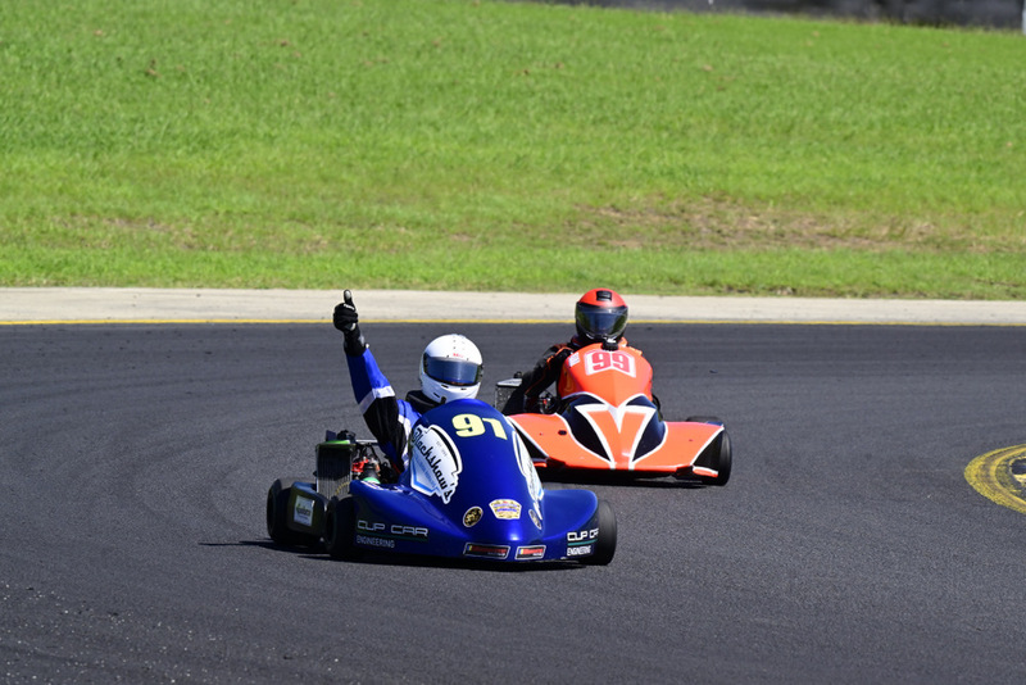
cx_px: 513
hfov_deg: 5.4
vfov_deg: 3.6
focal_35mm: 380
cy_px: 342
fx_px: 10833
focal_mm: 380
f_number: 11
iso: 500
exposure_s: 1/640
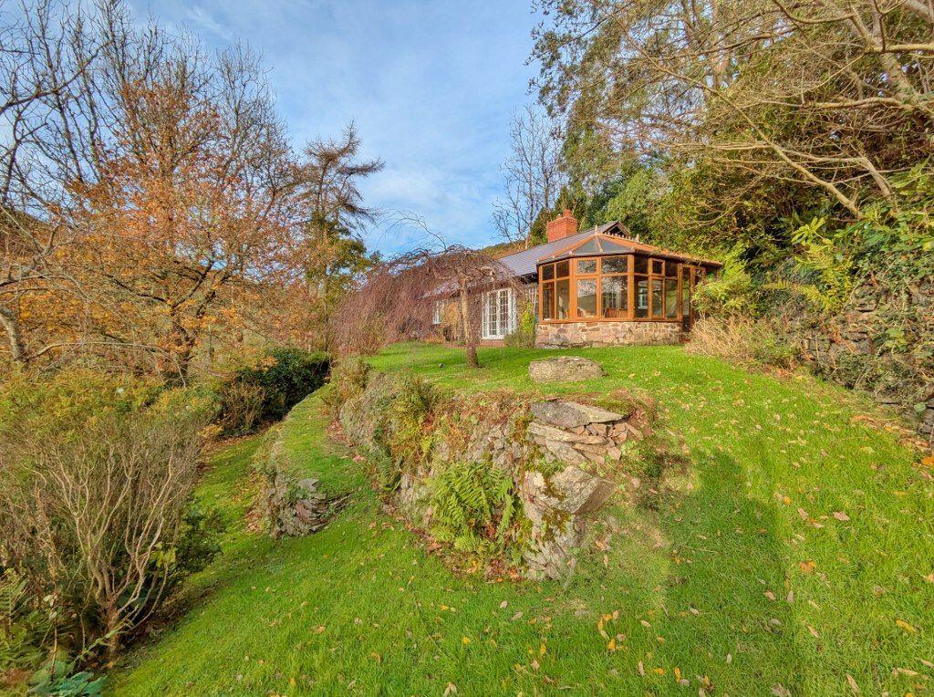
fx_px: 377
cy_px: 348
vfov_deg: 85.5
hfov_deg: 102.2
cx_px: 467
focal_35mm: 14
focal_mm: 1.83
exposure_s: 1/852
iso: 49
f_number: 2.2
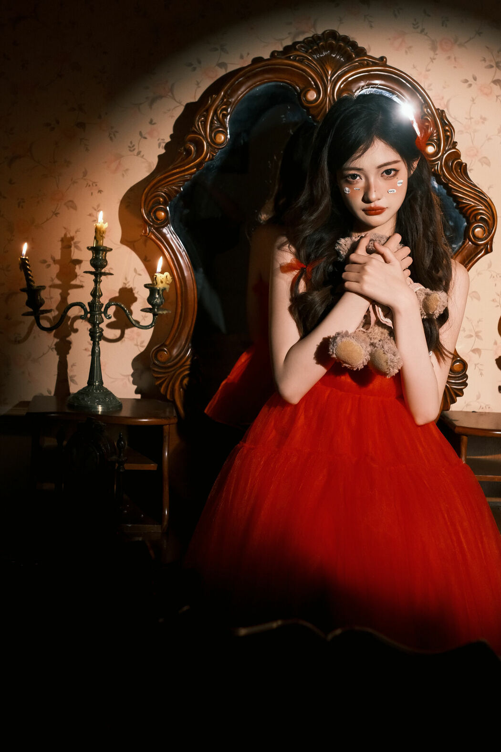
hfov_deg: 25.5
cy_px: 376
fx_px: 1106
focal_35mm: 53
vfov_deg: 37.5
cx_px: 250
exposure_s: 1/80
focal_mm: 35
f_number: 3.5
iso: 1600
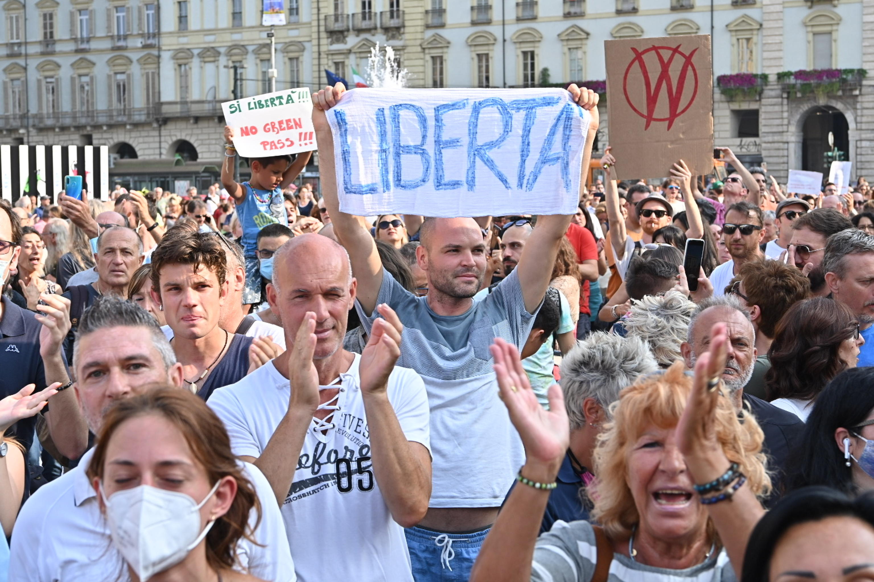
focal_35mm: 70
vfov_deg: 19.5
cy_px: 291
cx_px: 437
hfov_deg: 28.8
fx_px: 1699
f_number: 10
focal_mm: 70
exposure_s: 1/250
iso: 400
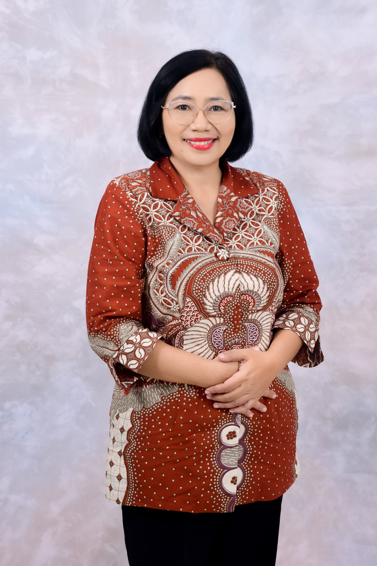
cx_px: 188
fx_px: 1178
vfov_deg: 27.0
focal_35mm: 75
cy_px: 283
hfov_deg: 18.2
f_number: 8
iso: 320
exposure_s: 1/100
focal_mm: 50
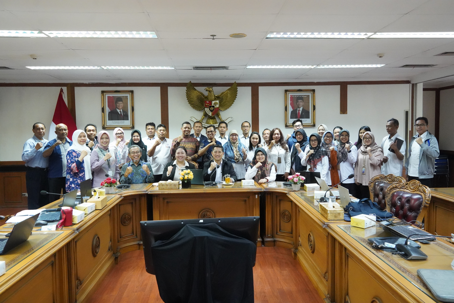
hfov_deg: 65.5
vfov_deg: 46.4
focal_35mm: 28
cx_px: 227
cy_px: 152
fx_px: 353
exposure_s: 1/160
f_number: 6.3
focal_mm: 28
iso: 16000
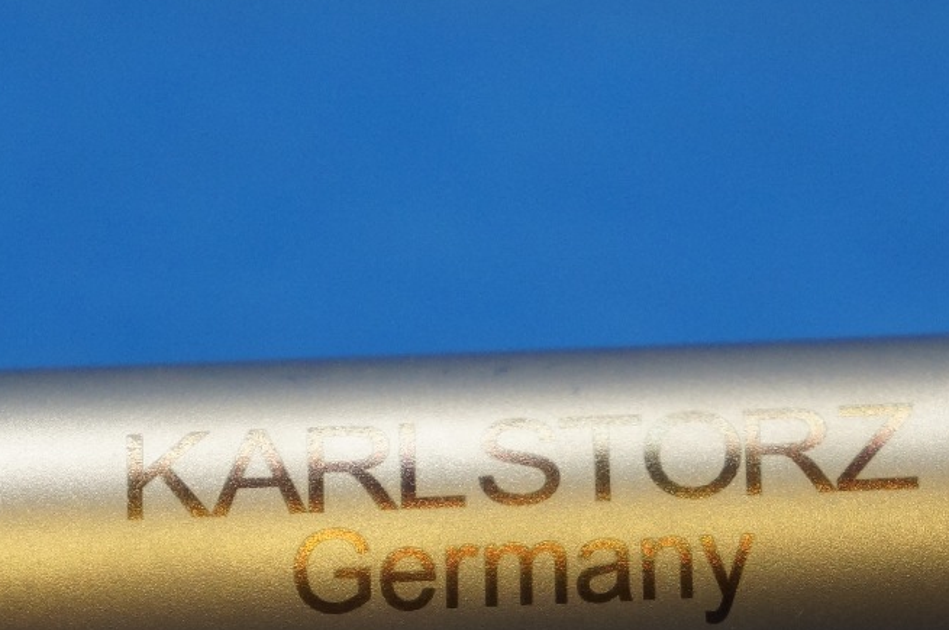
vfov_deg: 6.9
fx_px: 5213
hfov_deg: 10.4
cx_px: 607
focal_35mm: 198
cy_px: 597
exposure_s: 1/160
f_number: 5.6
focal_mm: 54
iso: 640
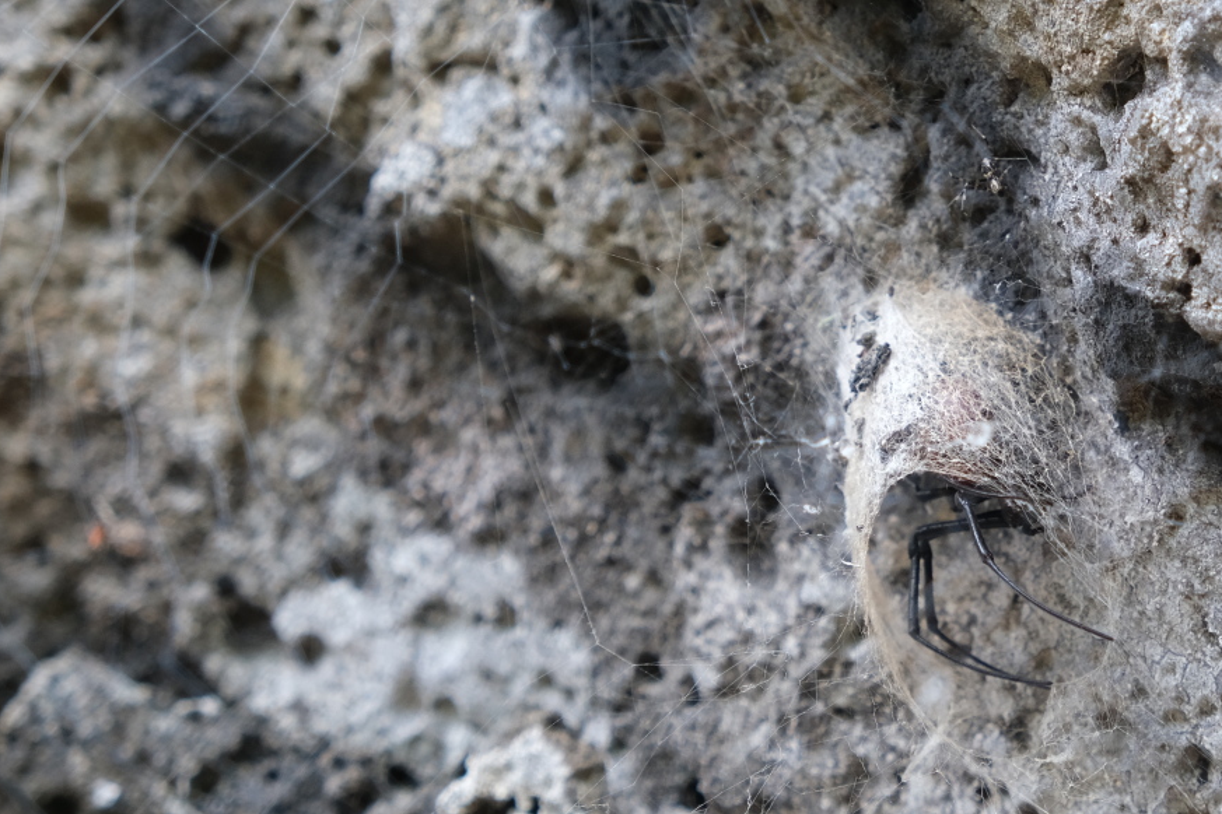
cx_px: 1130
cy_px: 431
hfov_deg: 13.2
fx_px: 5227
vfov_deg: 8.9
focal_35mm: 154
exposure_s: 1/160
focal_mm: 55
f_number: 5.6
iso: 800
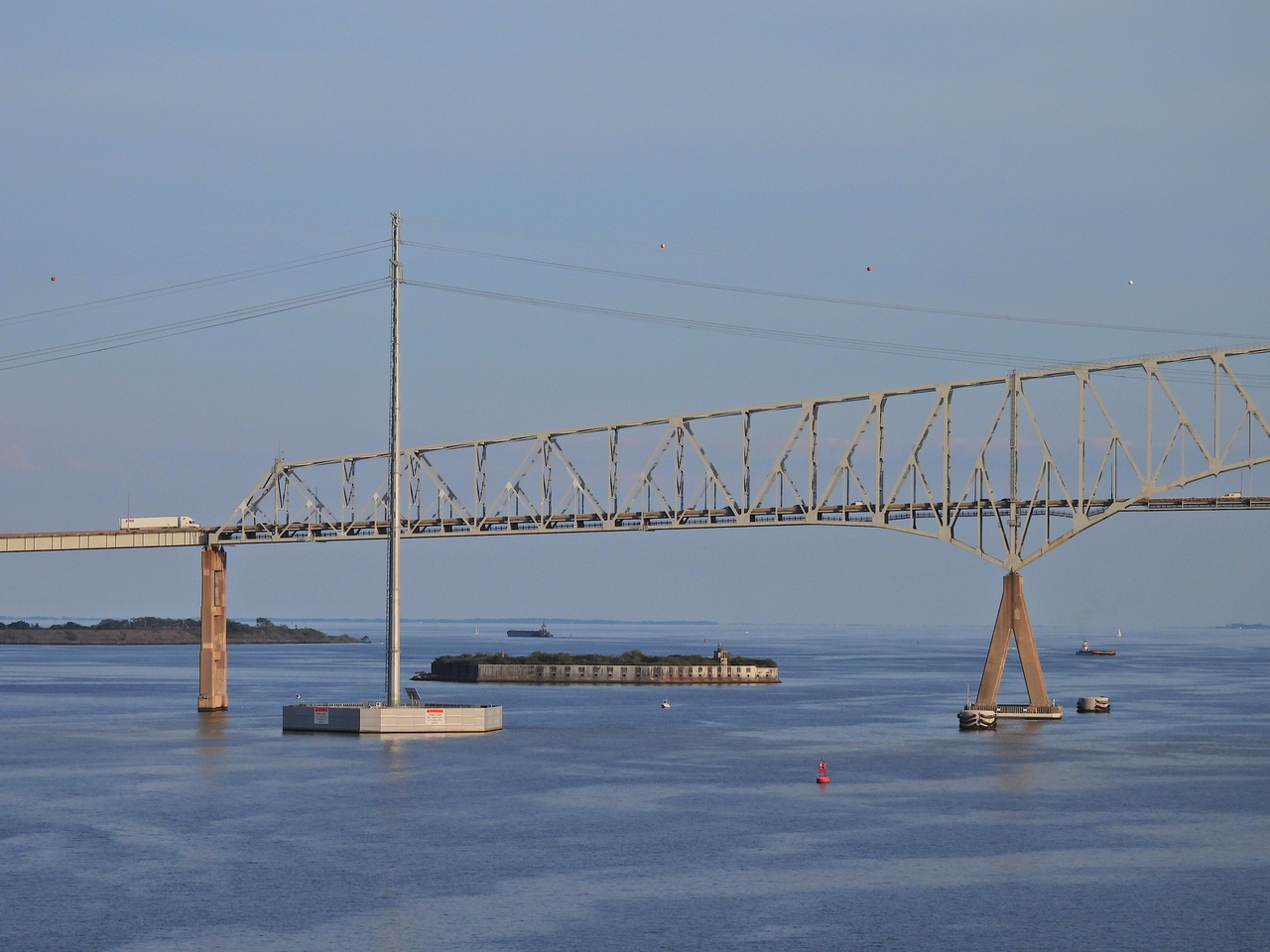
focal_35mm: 150
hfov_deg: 13.2
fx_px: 5503
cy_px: 476
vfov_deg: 9.9
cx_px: 635
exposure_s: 1/1250
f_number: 4.5
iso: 100
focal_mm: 26.8
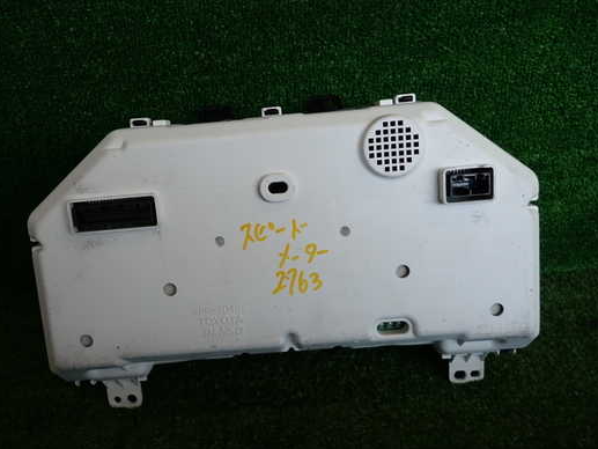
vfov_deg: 48.2
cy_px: 223
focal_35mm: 29
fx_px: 501
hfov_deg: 61.5
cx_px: 266
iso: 100
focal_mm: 4.5
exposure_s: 1/200
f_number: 2
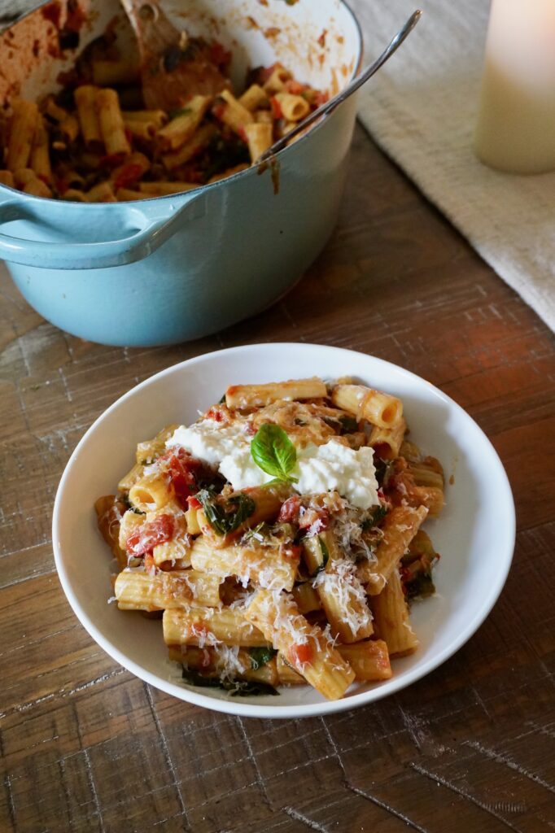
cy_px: 416
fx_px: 798
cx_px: 278
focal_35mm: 34
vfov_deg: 55.1
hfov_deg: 38.3
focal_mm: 23
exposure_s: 1/40
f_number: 4.5
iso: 2500
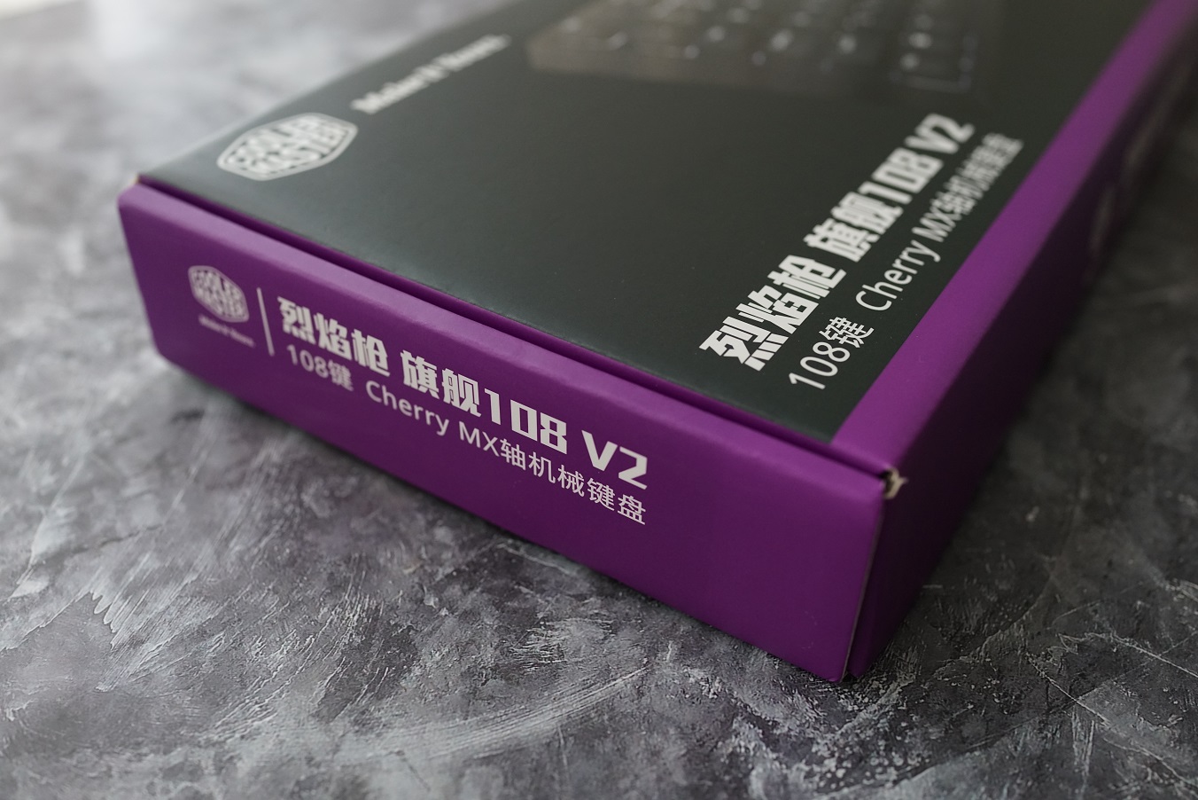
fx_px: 1165
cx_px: 599
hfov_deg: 54.4
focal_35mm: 35
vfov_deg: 37.9
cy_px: 400
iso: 1600
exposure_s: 1/100
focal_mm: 35
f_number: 4
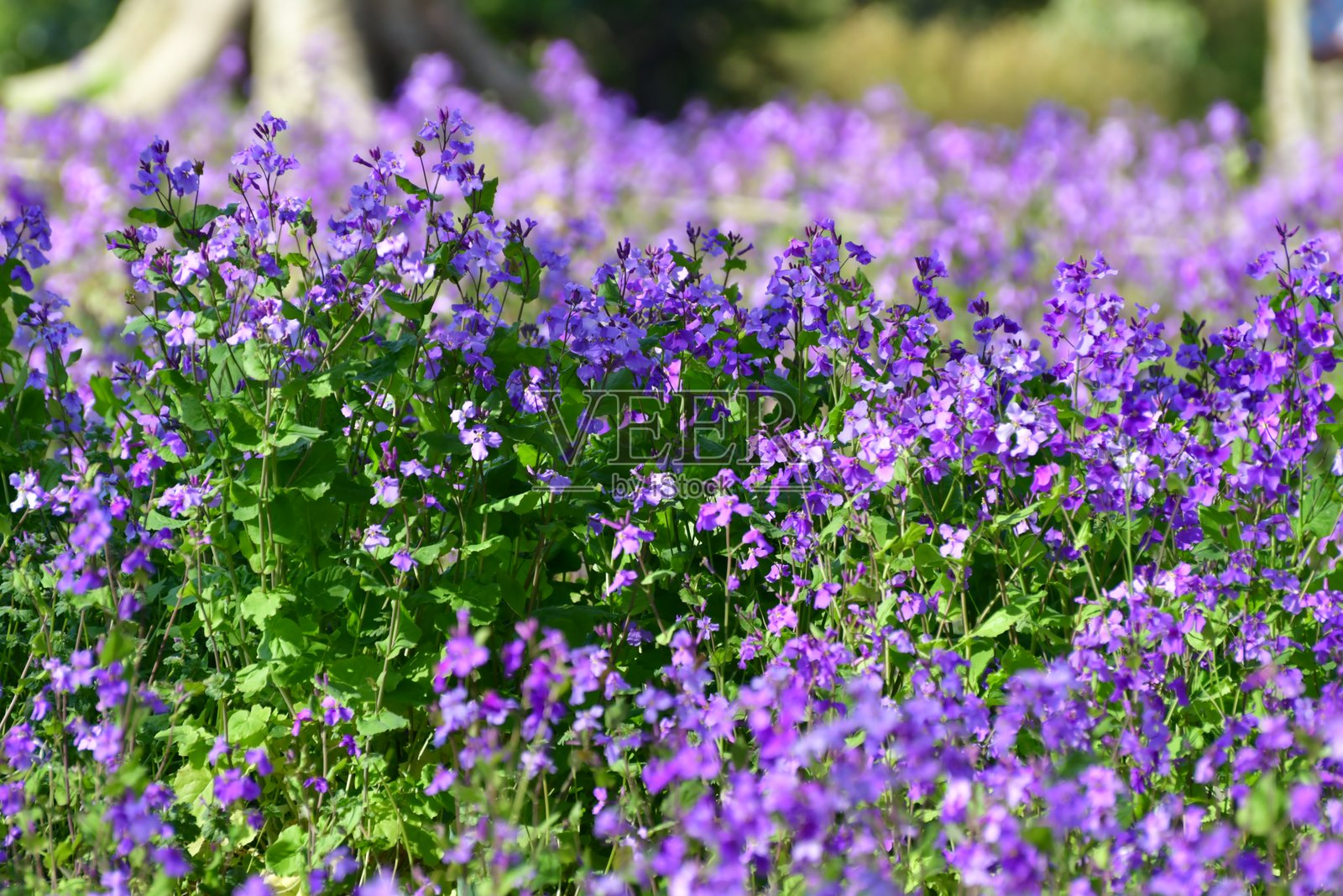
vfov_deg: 4.4
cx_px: 672
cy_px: 448
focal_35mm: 315
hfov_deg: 6.5
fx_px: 11751
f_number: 5.6
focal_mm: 210
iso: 320
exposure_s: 1/200
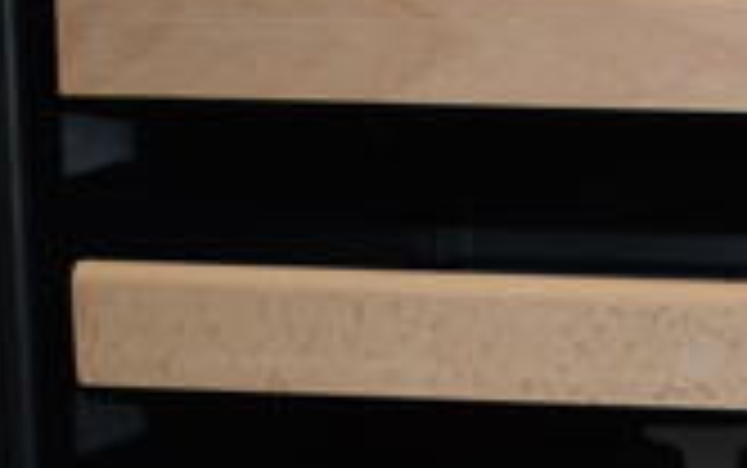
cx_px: 981
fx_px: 2058
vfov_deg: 12.7
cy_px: 540
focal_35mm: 101
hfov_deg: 19.0
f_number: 3.5
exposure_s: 1/60
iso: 250
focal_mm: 18
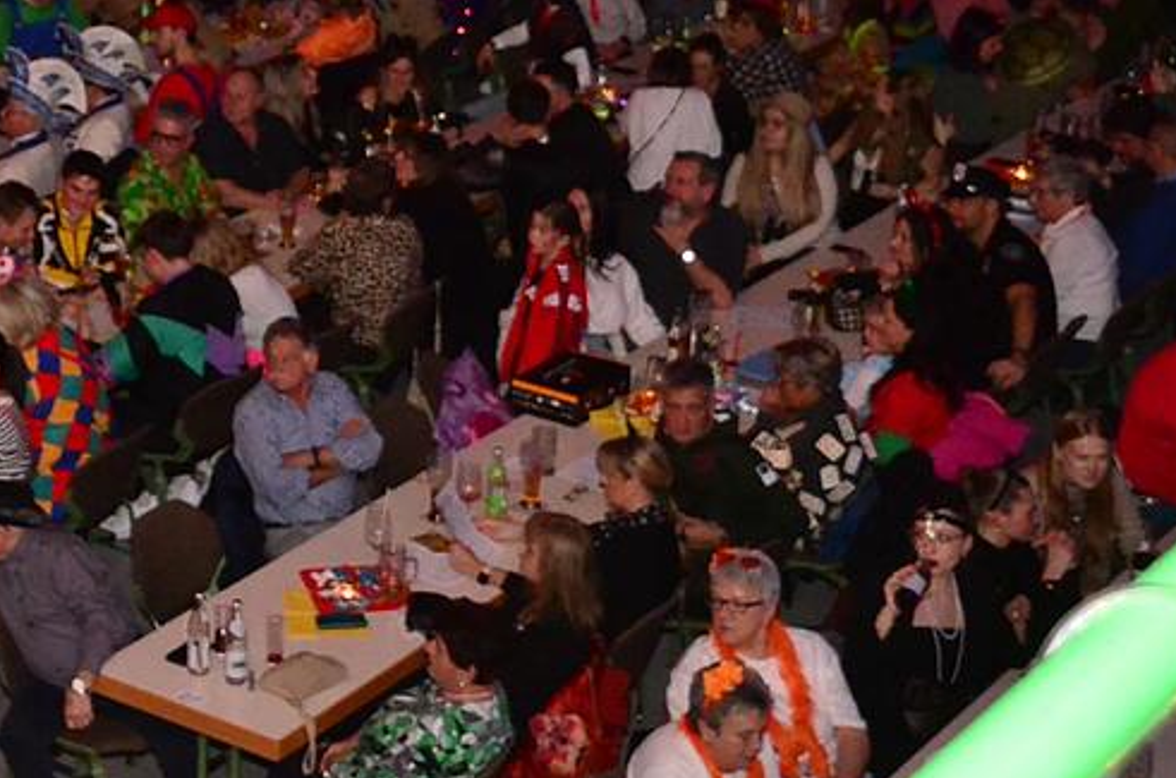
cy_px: 12
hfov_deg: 22.0
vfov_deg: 15.0
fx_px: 2904
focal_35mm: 89
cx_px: -34
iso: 3200
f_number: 5.6
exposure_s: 1/125
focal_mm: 27
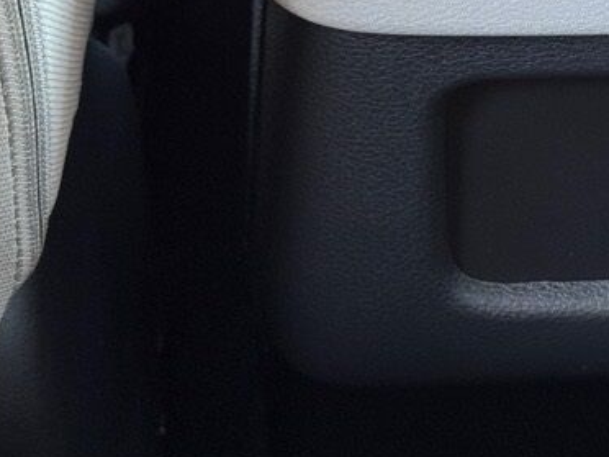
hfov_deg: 14.4
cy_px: -20
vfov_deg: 11.1
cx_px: 771
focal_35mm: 132
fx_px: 2322
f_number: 1.78
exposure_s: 1/60
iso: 200
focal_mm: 6.76
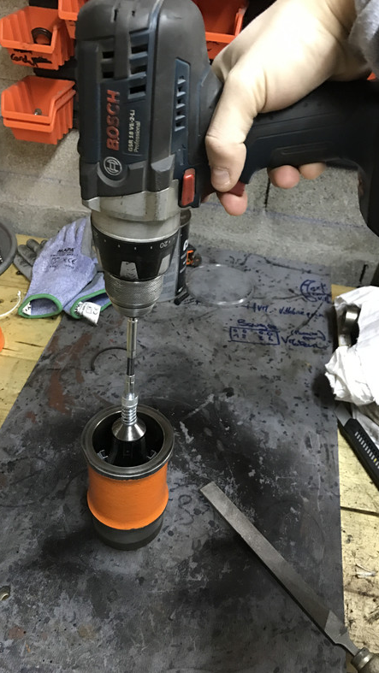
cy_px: 335
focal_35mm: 31
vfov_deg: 62.6
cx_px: 198
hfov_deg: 37.8
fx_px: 554
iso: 100
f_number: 1.8
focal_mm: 3.99
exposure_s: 1/11
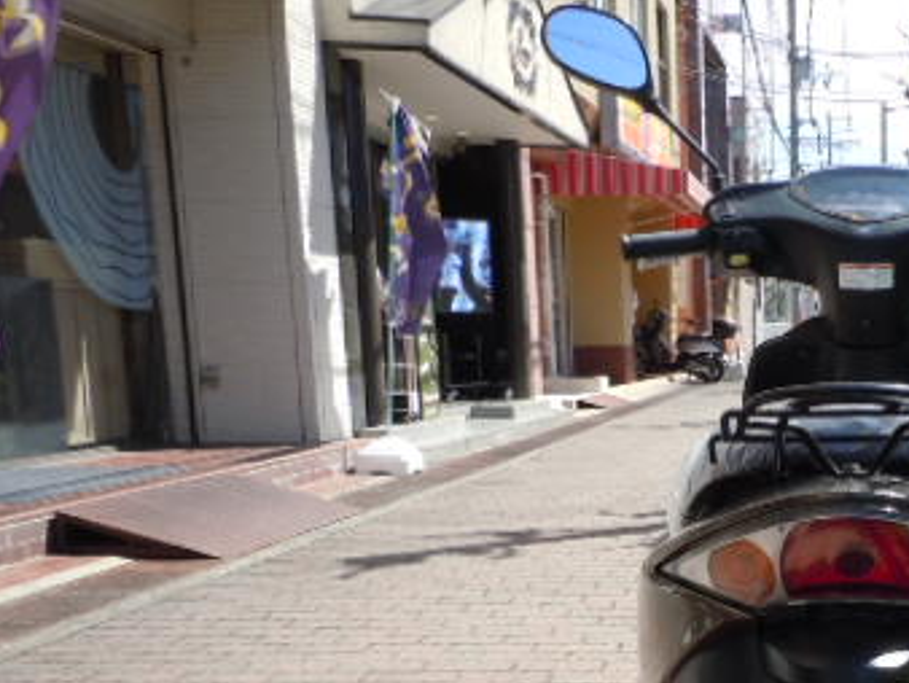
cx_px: 809
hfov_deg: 34.3
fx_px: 1393
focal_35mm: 53
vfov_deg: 26.6
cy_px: 621
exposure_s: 1/400
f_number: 3.7
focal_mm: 5
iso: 100
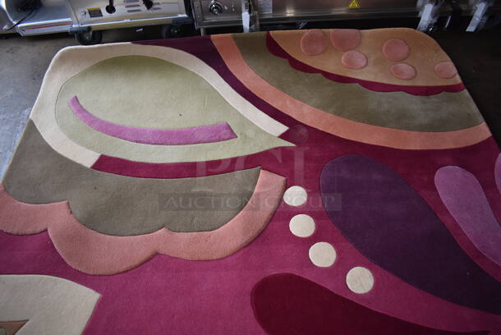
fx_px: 376
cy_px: 168
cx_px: 250
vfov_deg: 48.0
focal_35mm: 27
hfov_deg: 67.3
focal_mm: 18
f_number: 3.5
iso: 500
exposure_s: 1/250
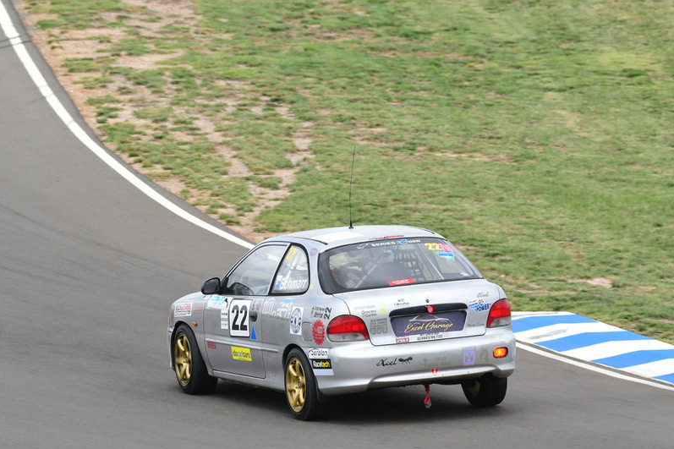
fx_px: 13532
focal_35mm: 723
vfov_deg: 1.9
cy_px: 225
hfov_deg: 2.9
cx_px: 337
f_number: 10
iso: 640
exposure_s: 1/640
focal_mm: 480
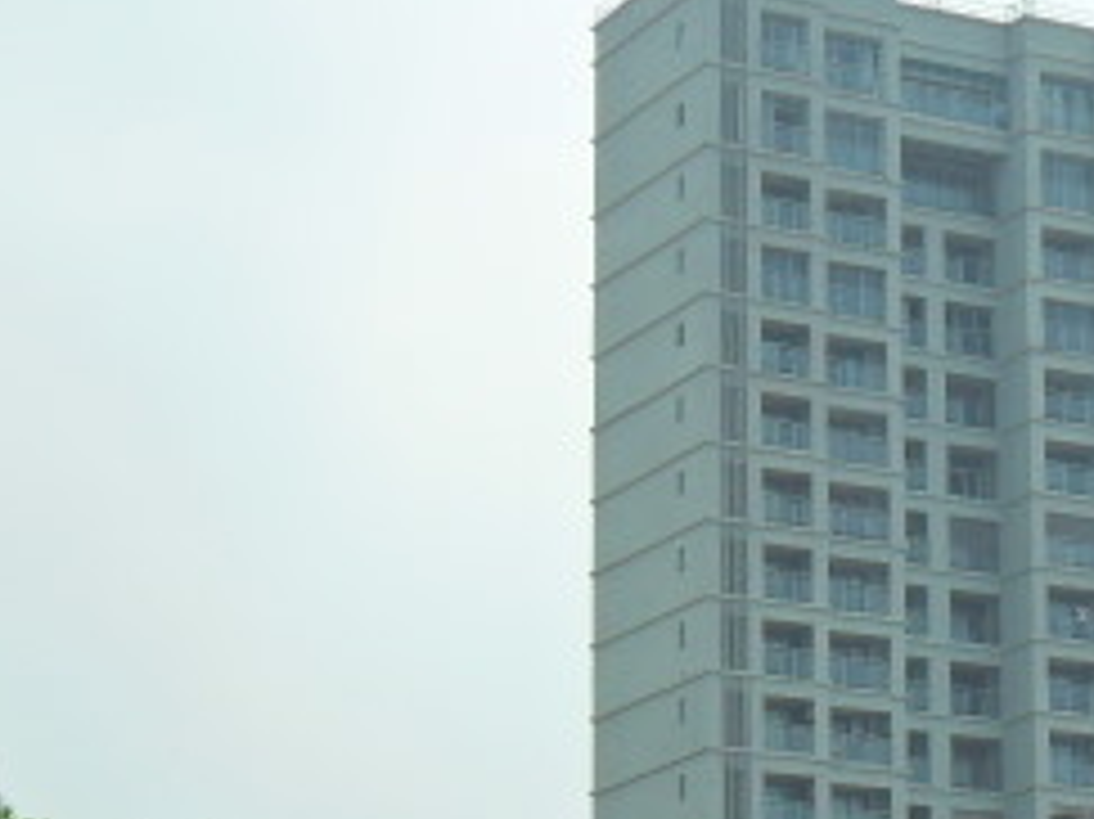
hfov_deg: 14.3
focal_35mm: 137
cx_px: 918
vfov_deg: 10.7
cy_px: 891
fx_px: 4328
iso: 100
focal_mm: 9.3
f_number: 5
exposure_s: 1/1000
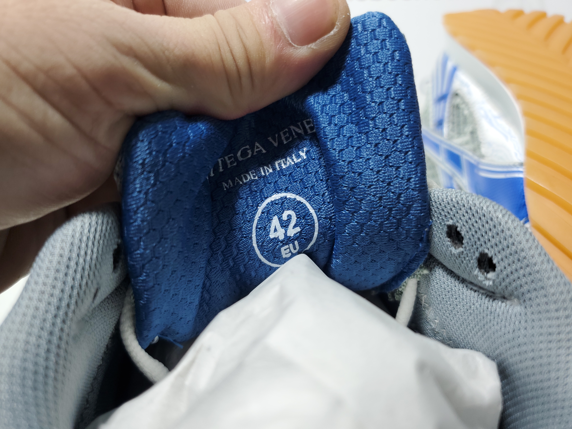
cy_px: 214
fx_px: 430
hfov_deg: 67.3
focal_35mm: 26
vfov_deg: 53.1
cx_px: 286
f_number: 1.5
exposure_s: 1/212
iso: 50
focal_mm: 4.3
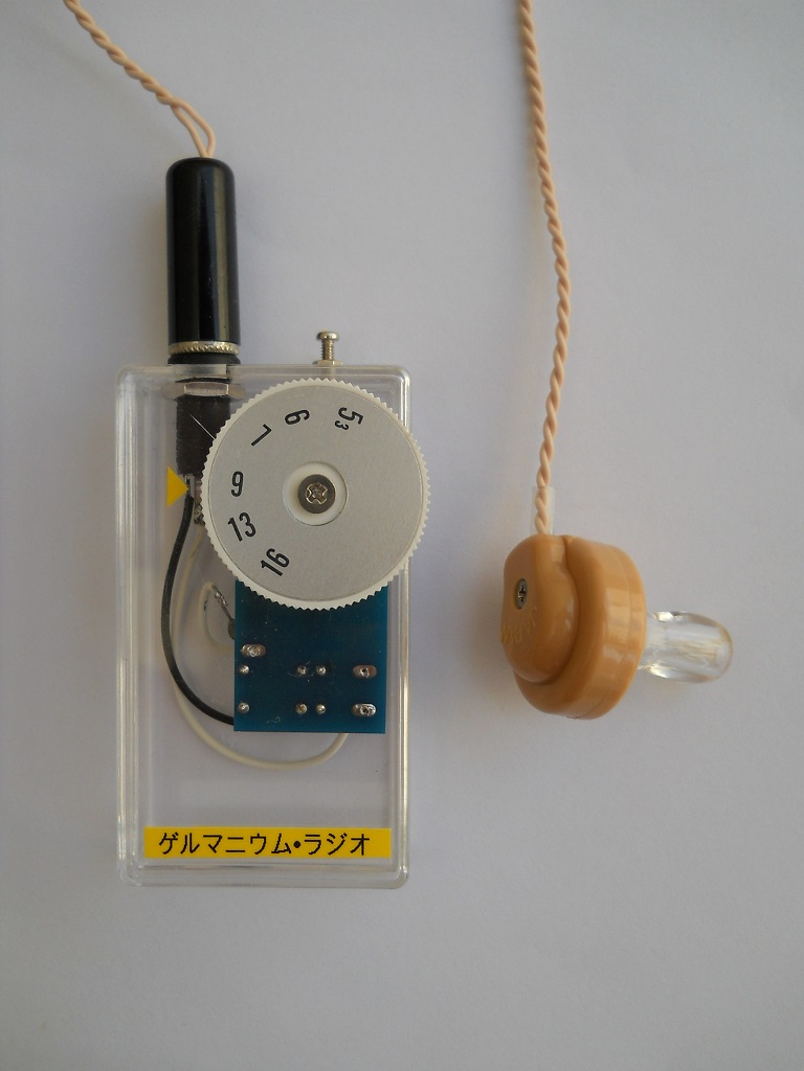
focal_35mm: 41
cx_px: 402
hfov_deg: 35.1
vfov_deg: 45.8
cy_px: 536
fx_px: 1270
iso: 80
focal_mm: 6.72
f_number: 3.1
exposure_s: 1/320
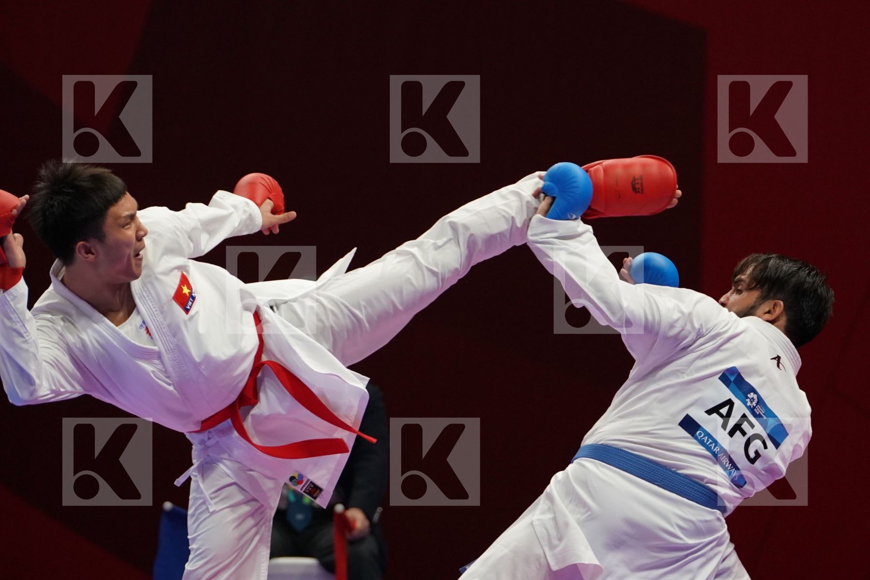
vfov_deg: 4.1
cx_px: 435
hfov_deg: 6.1
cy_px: 290
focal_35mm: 337
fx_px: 8144
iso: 2500
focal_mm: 225
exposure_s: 1/1000
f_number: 4
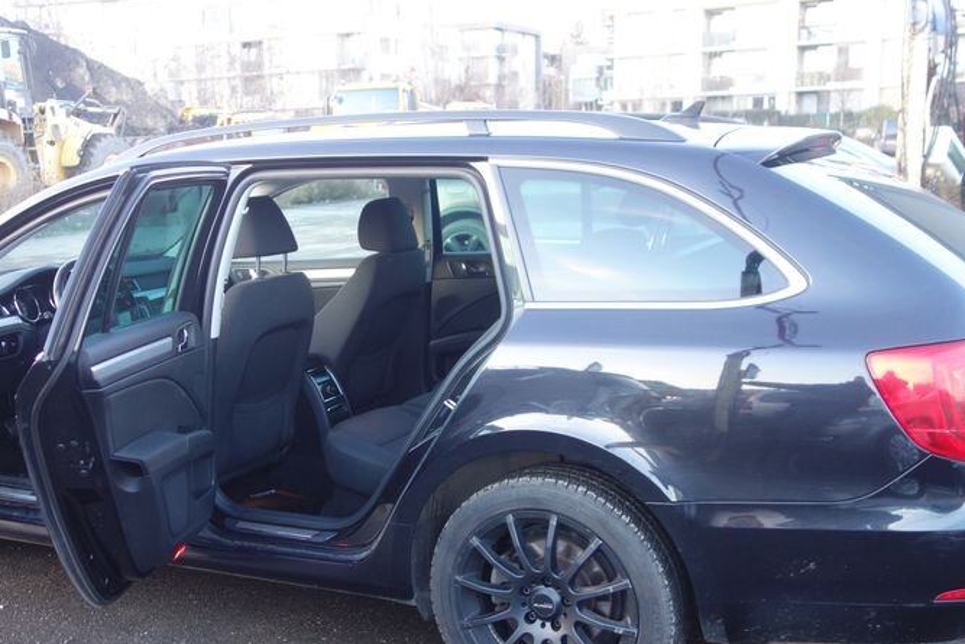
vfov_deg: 31.2
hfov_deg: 44.9
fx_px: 1153
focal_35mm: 43
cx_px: 347
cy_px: 364
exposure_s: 1/30
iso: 200
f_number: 1.8
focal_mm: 10.4
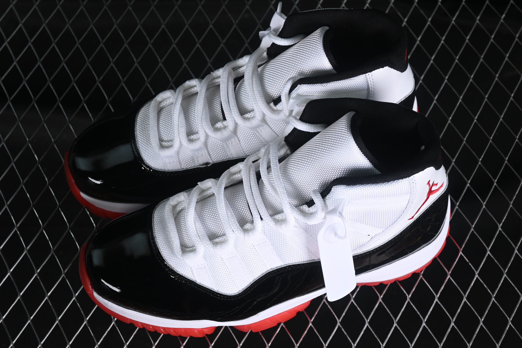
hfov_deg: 27.0
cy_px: 174
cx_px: 261
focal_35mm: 75
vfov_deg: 18.2
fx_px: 1087
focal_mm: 50
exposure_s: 1/60
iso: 160
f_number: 7.1
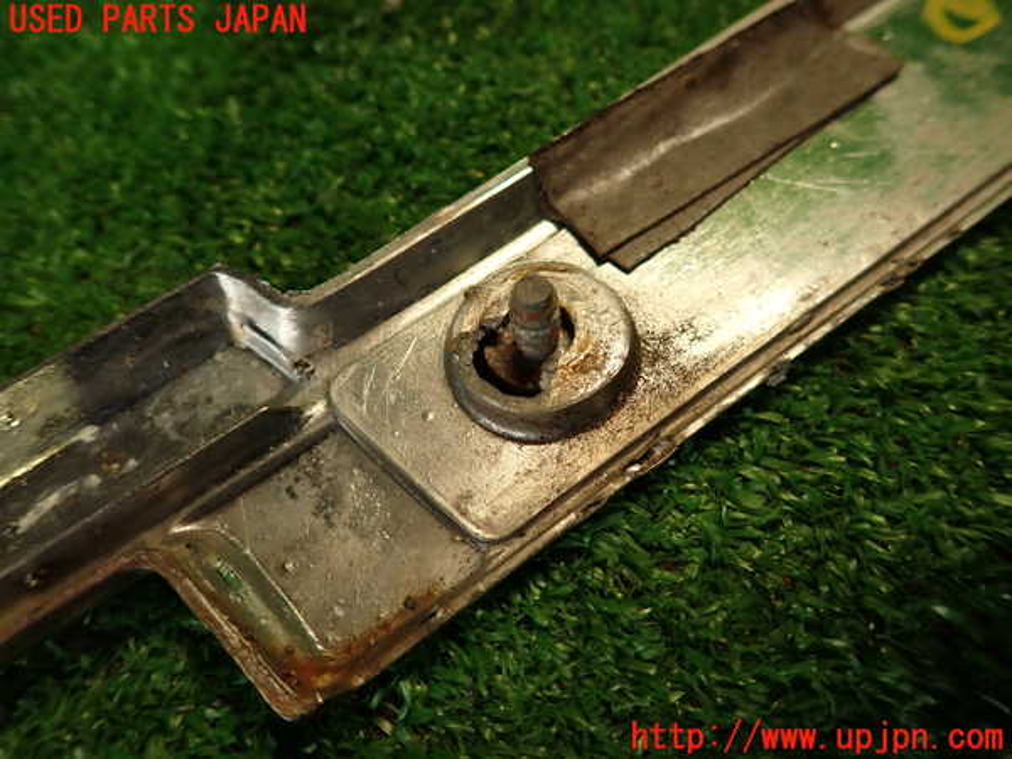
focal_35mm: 25
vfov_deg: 54.9
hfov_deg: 69.4
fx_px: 731
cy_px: 380
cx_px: 506
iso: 200
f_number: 2
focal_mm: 4.5
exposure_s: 1/60
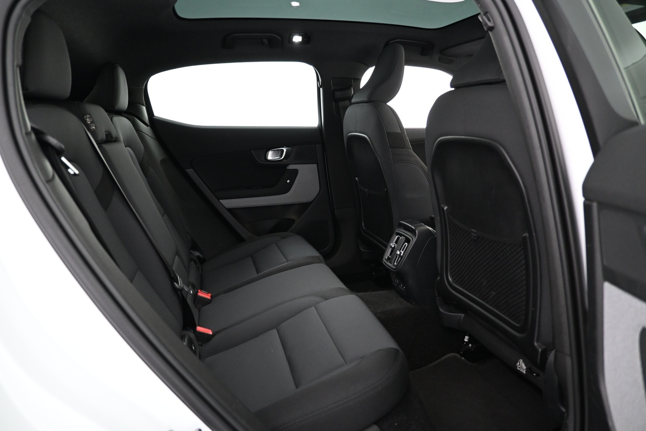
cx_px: 323
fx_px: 431
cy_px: 216
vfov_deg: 53.1
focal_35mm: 24
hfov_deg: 73.7
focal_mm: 16
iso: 1600
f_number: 3.5
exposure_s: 1/15
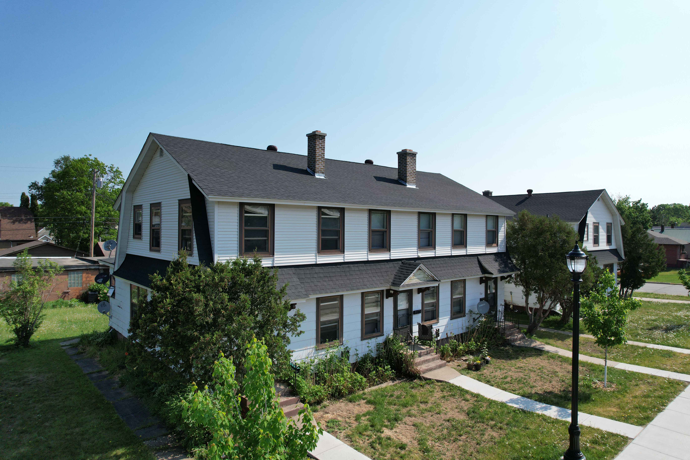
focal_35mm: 22
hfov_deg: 78.6
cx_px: 345
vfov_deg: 57.2
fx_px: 422
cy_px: 230
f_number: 2.8
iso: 100
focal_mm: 8.38
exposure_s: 1/2000
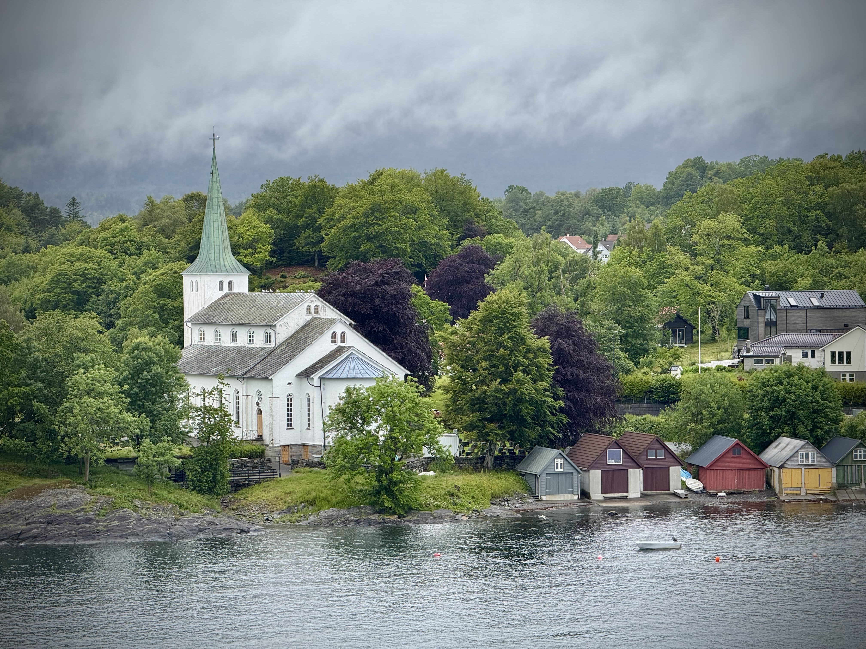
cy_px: 324
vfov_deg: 12.3
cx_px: 433
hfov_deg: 16.4
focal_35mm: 120
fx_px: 3002
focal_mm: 15.66
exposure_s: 1/391
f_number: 2.8
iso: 50
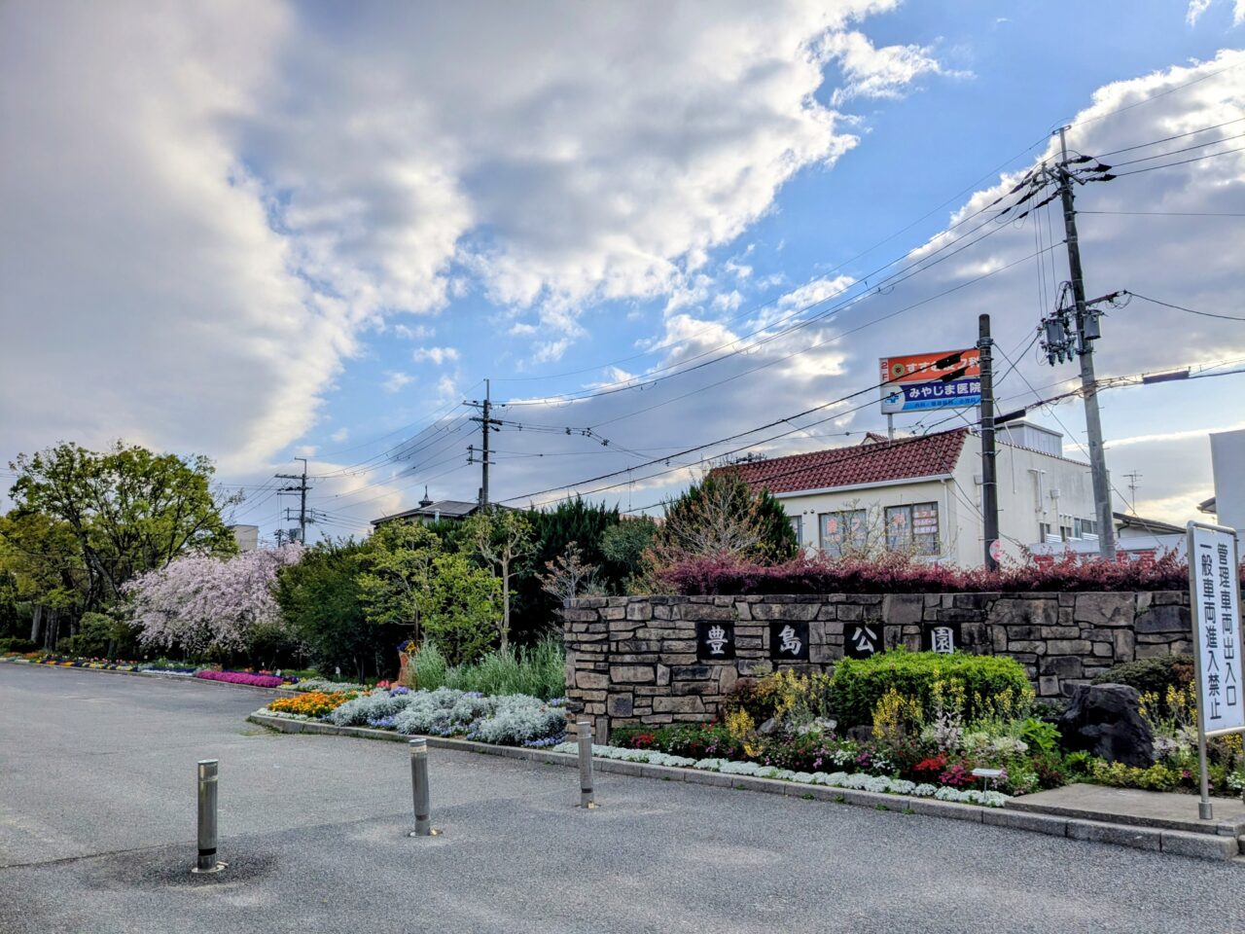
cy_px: 467
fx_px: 971
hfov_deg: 65.3
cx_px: 622
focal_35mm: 27
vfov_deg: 51.4
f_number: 1.73
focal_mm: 4.38
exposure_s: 1/4673
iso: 54
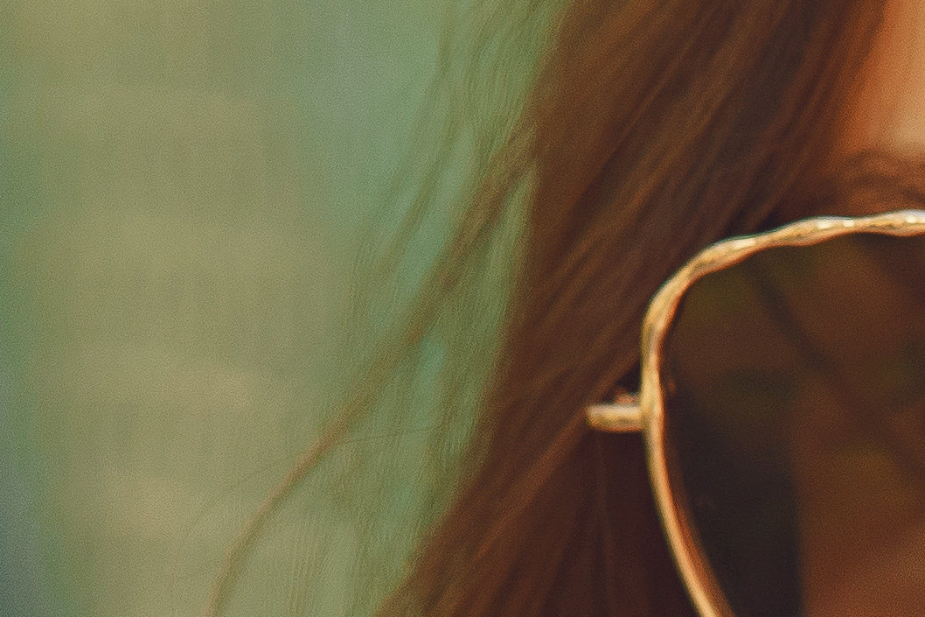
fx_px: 12382
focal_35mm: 482
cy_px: 1343
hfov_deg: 4.2
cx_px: 1518
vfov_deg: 2.8
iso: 640
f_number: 2.8
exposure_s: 1/1000
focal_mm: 85
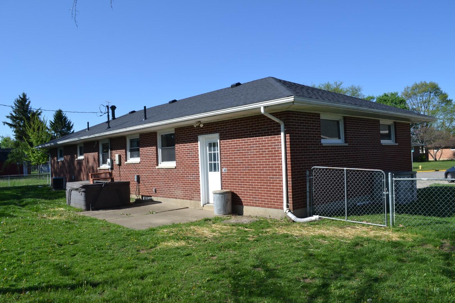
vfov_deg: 47.9
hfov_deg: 67.4
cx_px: 228
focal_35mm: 27
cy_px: 152
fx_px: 341
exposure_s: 1/250
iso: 100
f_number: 8
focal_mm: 18
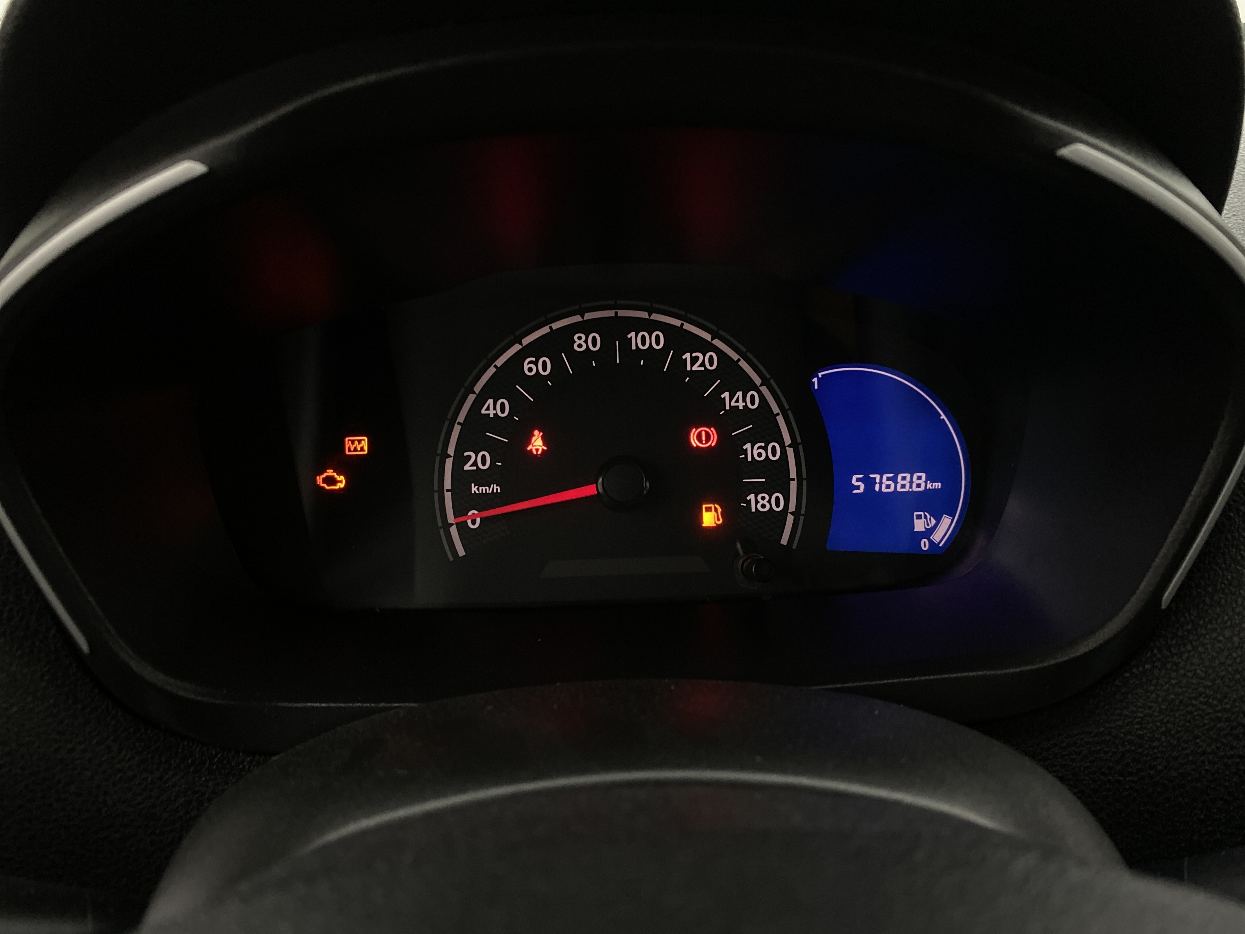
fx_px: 935
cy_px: 467
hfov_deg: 67.3
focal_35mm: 26
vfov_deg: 53.1
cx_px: 622
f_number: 1.8
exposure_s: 1/40
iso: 500
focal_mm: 4.25
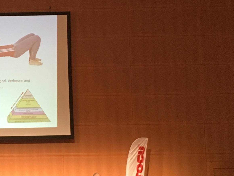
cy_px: 107
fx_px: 676
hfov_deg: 19.0
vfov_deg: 14.8
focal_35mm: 100
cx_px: -12
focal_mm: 4.15
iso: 200
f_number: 2.2
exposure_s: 1/33
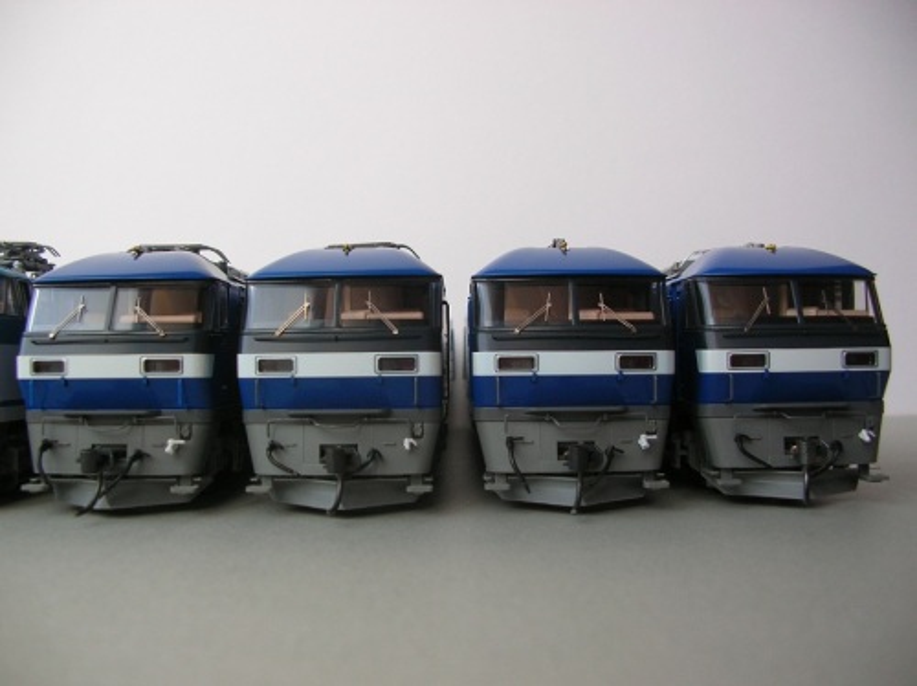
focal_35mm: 35
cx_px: 458
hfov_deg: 52.7
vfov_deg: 40.6
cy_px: 343
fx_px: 926
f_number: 2.8
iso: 50
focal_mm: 5.8
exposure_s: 1/86.6
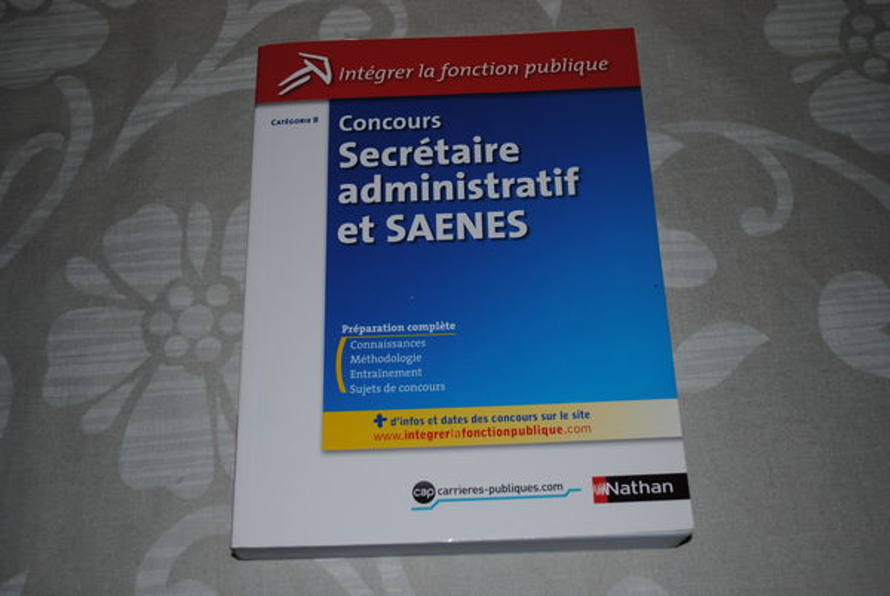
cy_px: 298
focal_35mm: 44
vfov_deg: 30.9
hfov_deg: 44.9
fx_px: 1077
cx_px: 445
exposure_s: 1/60
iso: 200
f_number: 4.5
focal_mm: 29
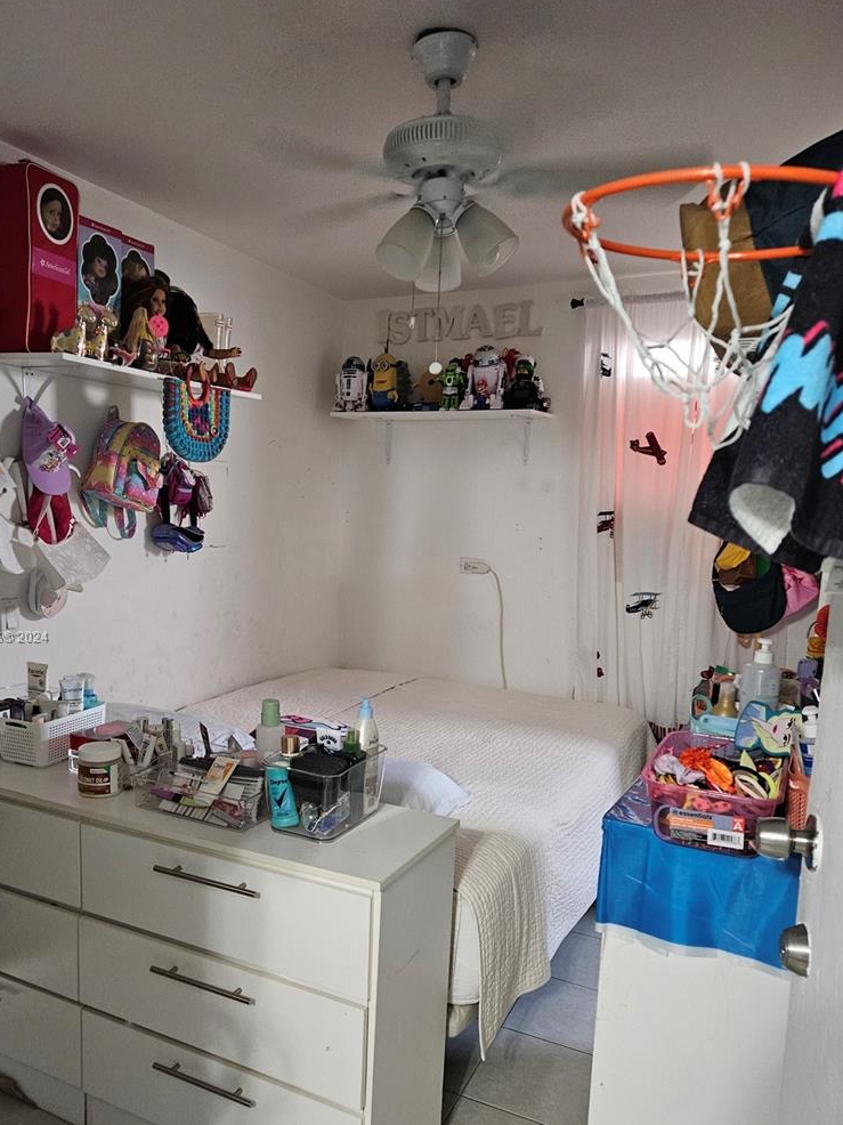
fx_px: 910
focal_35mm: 28
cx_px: 352
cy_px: 638
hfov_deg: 49.5
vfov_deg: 63.2
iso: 640
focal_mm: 5.4
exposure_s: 1/40
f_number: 1.8
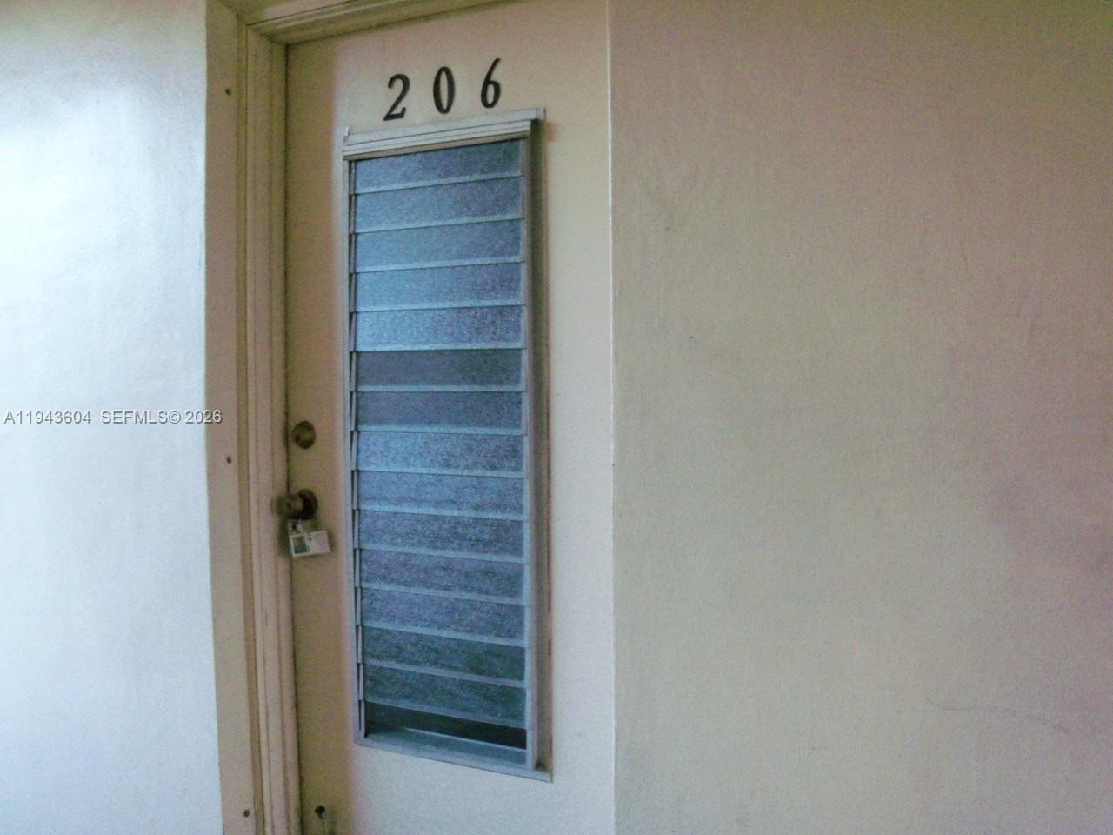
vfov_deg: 40.7
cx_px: 556
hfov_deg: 52.6
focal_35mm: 35
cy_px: 418
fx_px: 1125
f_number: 3
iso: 400
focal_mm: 6.3
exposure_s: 1/30
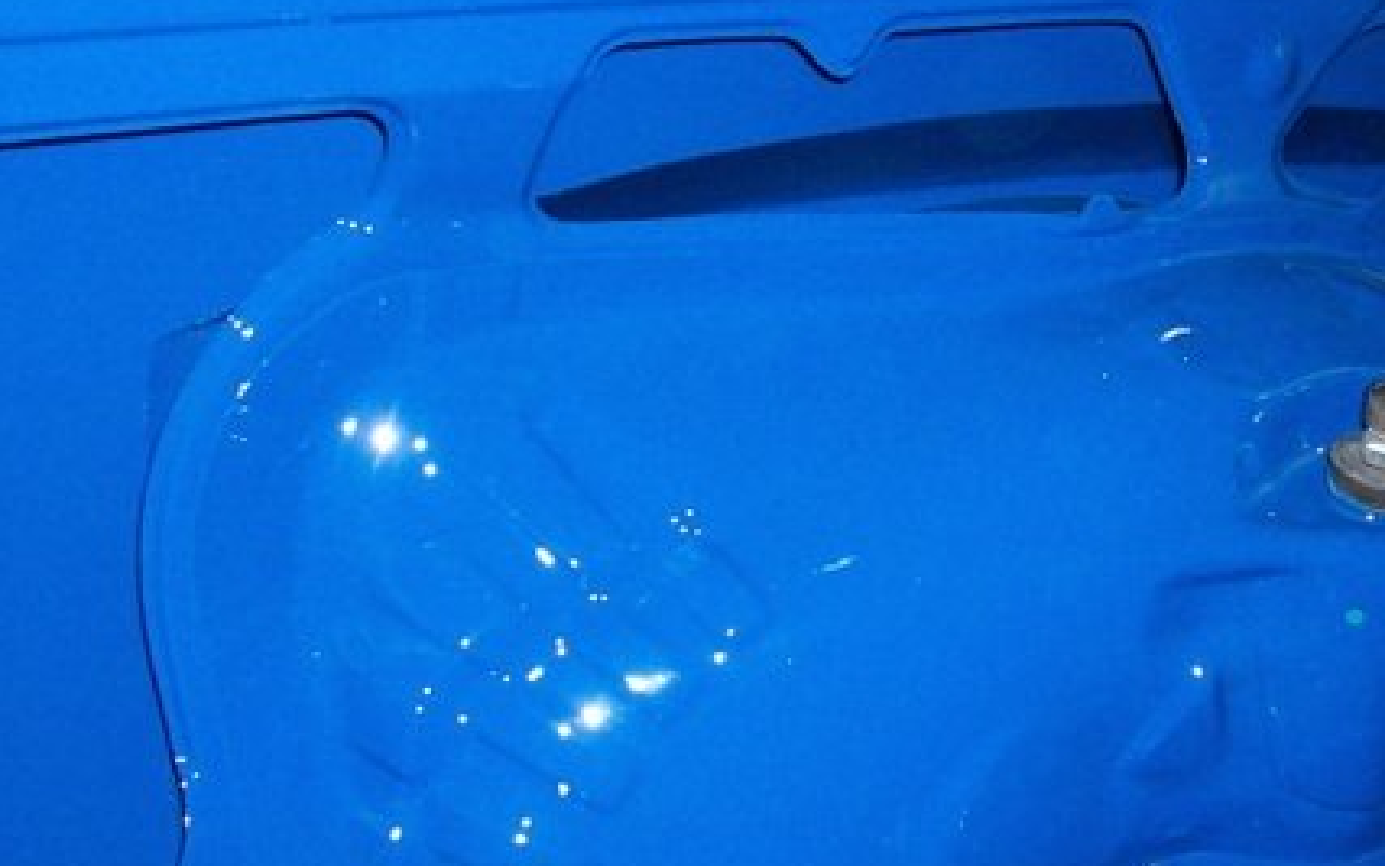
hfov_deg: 37.5
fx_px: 2039
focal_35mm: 54
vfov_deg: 24.0
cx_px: 765
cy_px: 370
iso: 160
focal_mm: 5.7
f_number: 2.8
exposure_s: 1/60
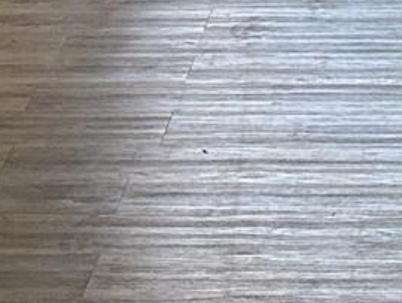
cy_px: -652
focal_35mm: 182
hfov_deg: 10.6
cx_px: 551
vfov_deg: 7.2
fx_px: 2115
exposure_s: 1/120
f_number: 1.78
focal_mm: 6.86
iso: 125
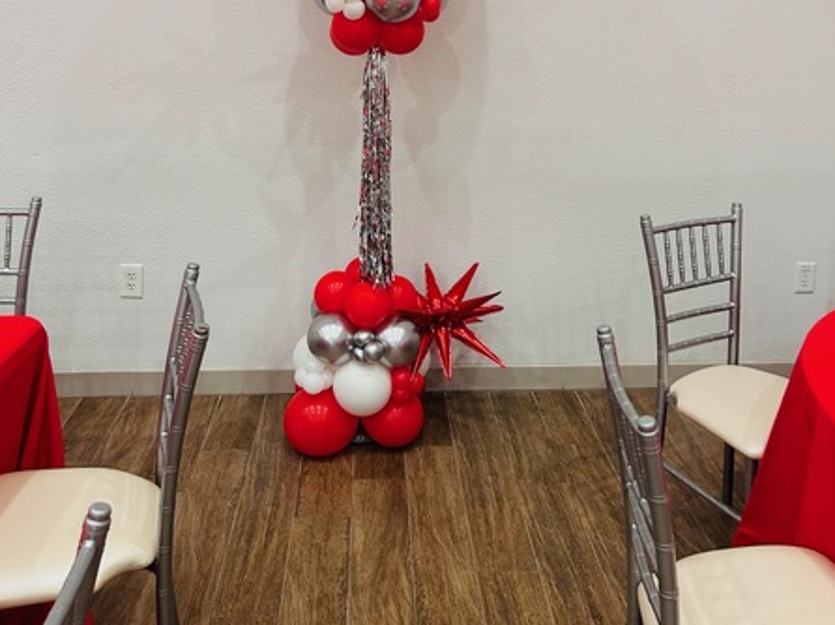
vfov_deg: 38.5
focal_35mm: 35
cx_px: 418
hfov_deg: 52.7
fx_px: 844
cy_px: 94
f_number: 1.5
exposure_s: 1/60
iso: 125
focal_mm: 5.7
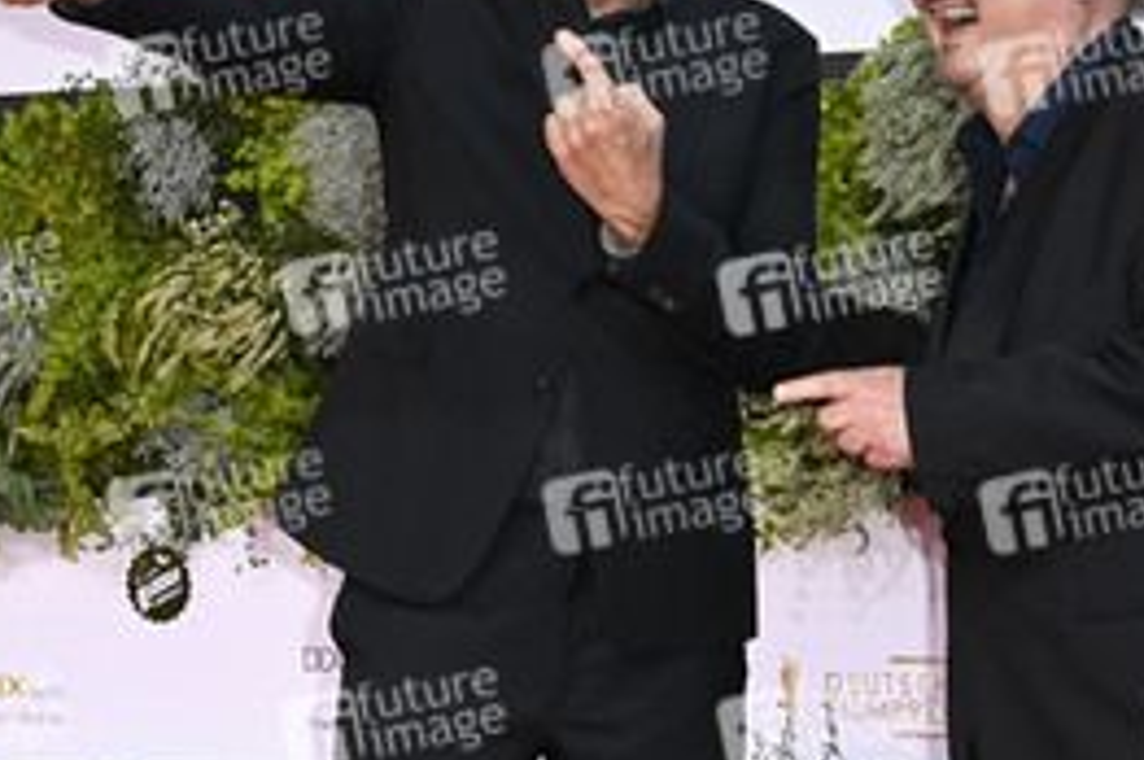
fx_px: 3555
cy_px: 175
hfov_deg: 18.3
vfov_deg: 12.2
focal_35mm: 112
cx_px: 714
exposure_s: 1/250
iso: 400
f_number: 6.3
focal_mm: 65
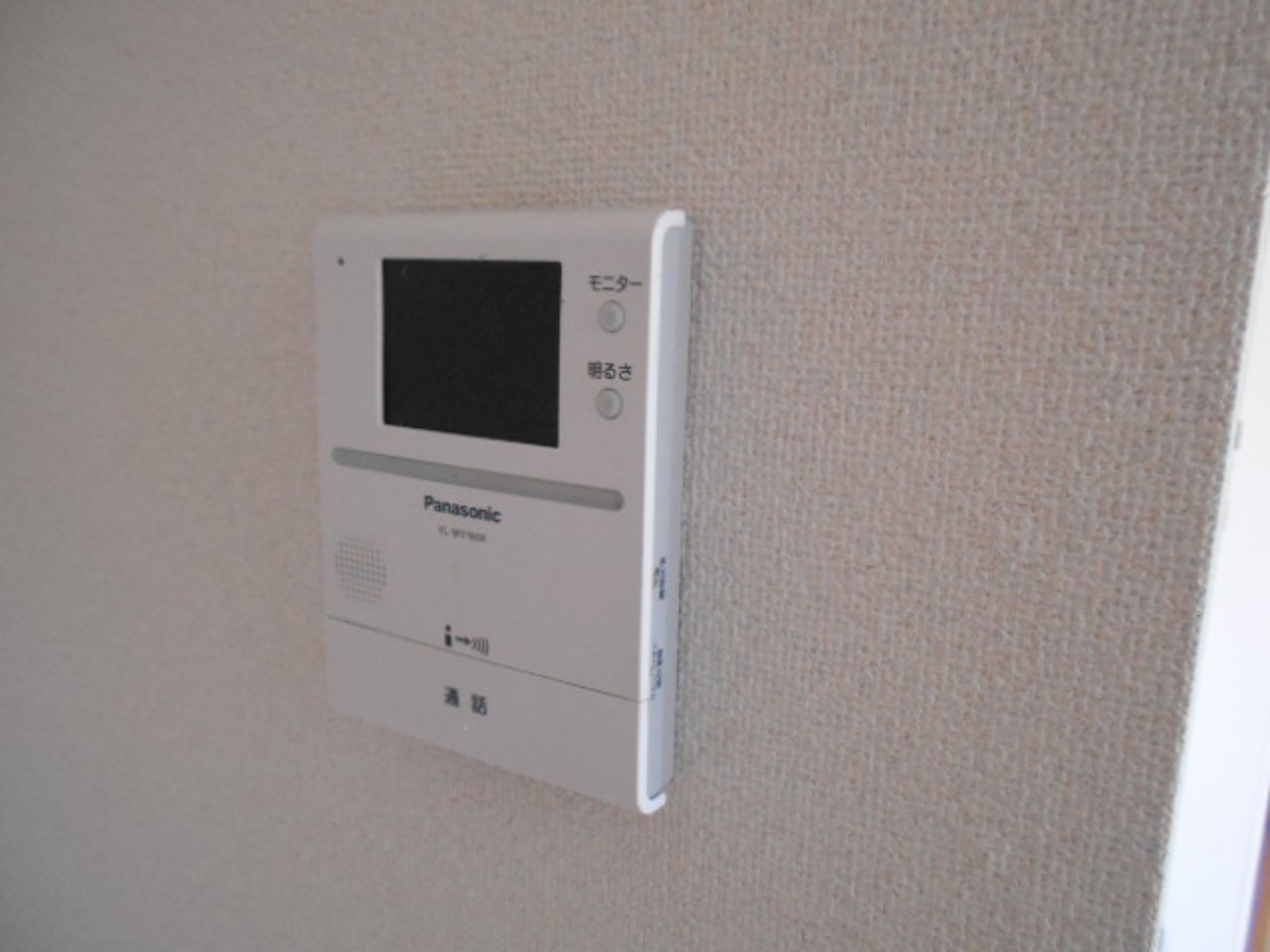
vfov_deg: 53.1
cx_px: 635
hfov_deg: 67.3
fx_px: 954
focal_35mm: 26
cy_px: 476
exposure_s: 1/125
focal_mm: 4.6
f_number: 3.2
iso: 800
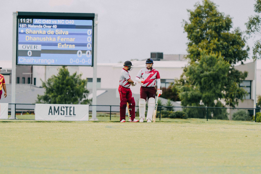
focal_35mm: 379
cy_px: 87
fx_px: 2748
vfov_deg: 3.6
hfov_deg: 5.4
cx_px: 130
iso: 500
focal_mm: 379
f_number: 6.3
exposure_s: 1/1000
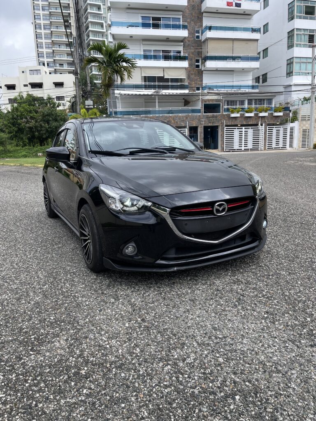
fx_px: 304
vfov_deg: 69.4
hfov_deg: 54.9
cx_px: 158
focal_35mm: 25
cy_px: 210
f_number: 1.6
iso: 32
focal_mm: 5.1
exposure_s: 1/1067
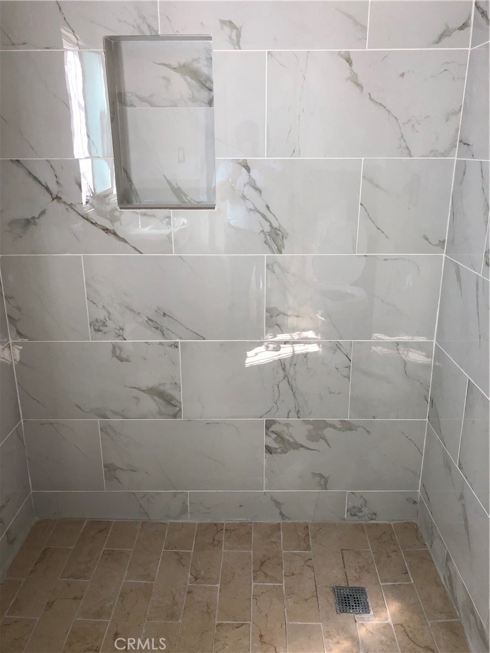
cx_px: 245
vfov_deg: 63.4
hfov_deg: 49.7
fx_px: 528
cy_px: 326
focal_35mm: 28
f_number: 1.8
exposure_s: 1/120
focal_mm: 3.99
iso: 50
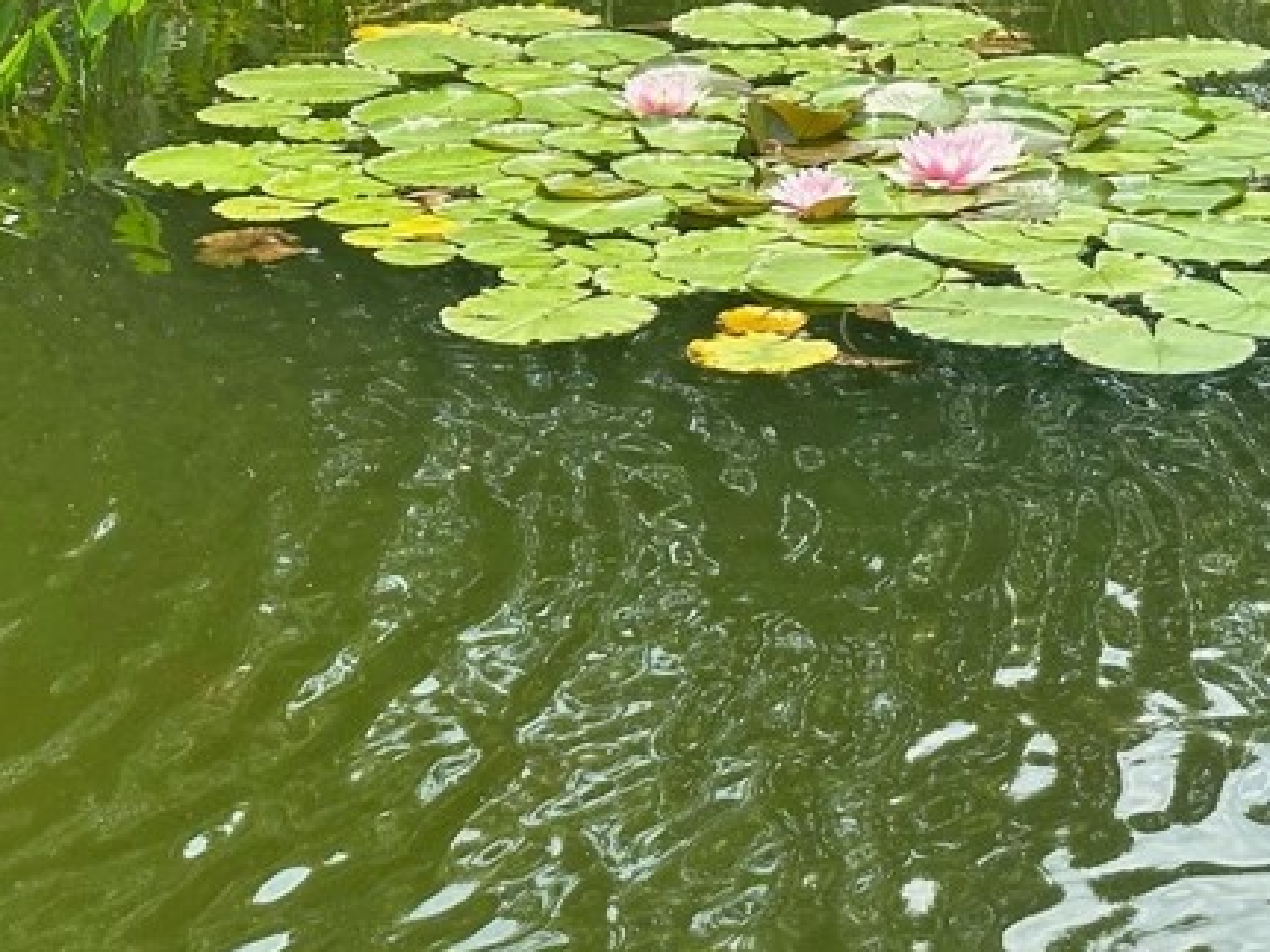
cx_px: 513
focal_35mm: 114
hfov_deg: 17.3
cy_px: 9
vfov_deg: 12.8
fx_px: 4181
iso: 64
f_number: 1.78
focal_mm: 6.86
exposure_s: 1/1305
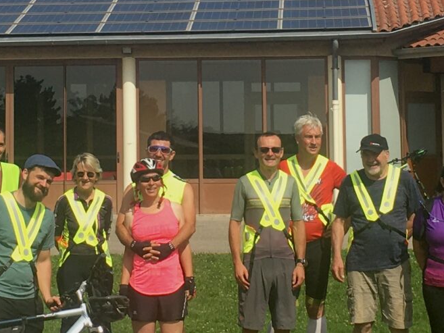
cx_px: 229
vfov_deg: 13.0
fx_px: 1450
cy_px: 49
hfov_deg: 17.4
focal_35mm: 113
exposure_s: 1/1672
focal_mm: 4.15
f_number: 2.2
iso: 25
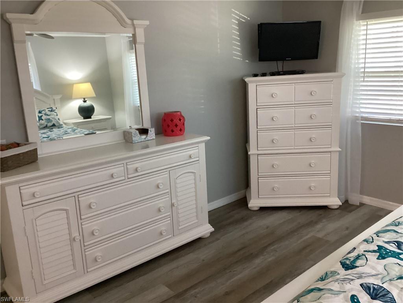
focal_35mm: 31
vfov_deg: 45.4
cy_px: 152
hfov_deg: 58.4
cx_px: 202
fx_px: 361
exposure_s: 1/60
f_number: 2.4
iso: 250
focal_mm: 3.3
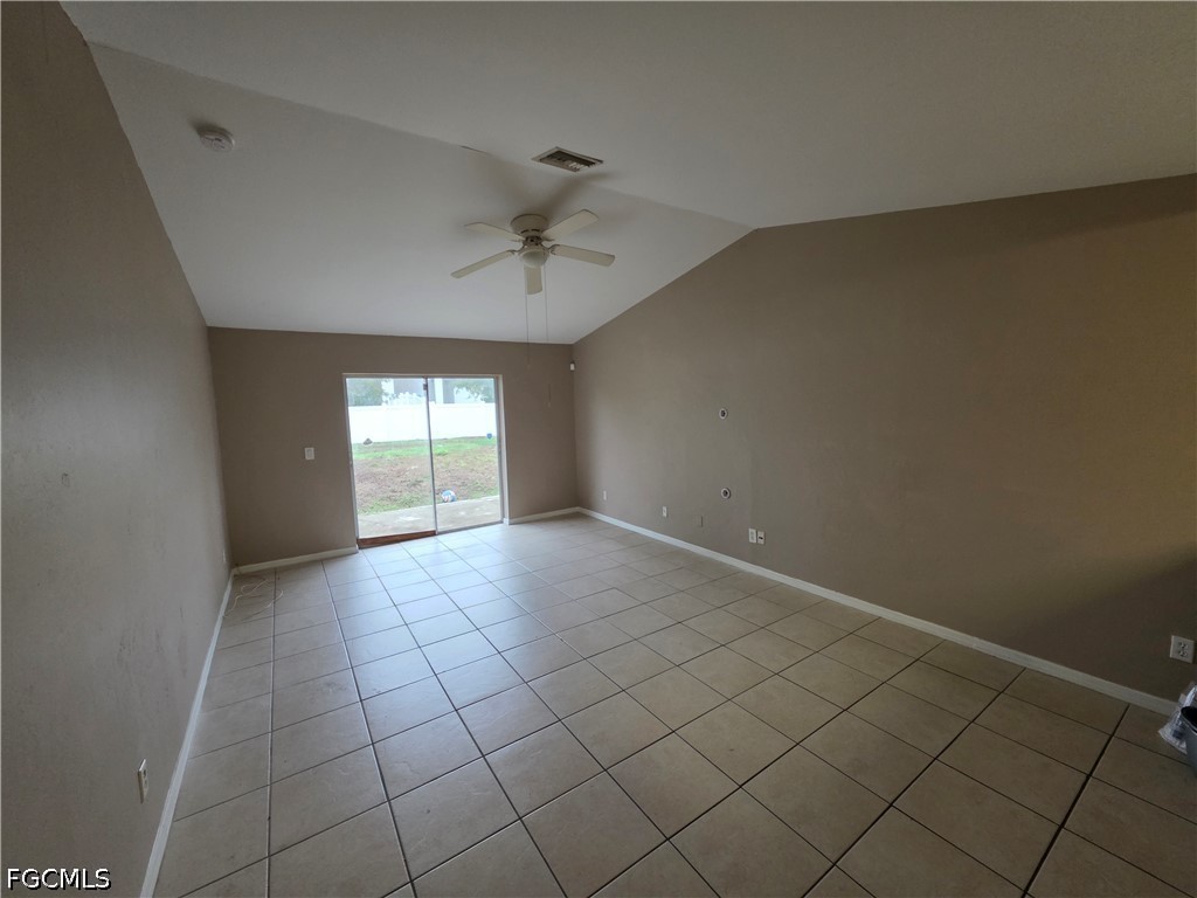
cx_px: 598
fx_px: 450
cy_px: 449
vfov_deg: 89.9
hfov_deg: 106.2
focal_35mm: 13
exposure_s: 1/60
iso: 400
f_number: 1.9
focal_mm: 2.2
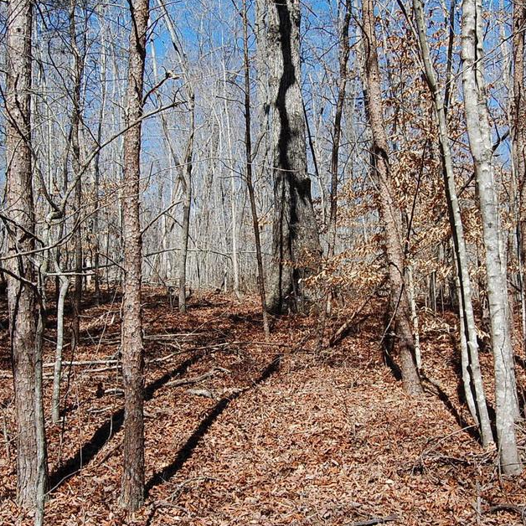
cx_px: 266
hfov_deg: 42.8
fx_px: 670
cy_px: 261
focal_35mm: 39
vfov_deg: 42.8
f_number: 8
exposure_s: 1/250
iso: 200
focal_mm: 20
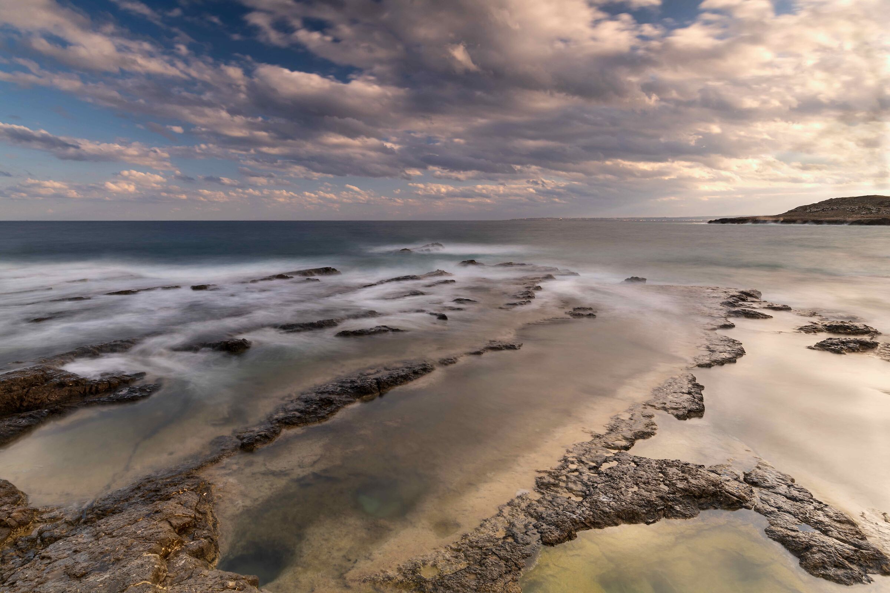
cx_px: 445
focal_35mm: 20
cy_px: 296
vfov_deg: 61.9
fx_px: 494
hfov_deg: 84.0
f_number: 13
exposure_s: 8
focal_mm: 20
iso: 64
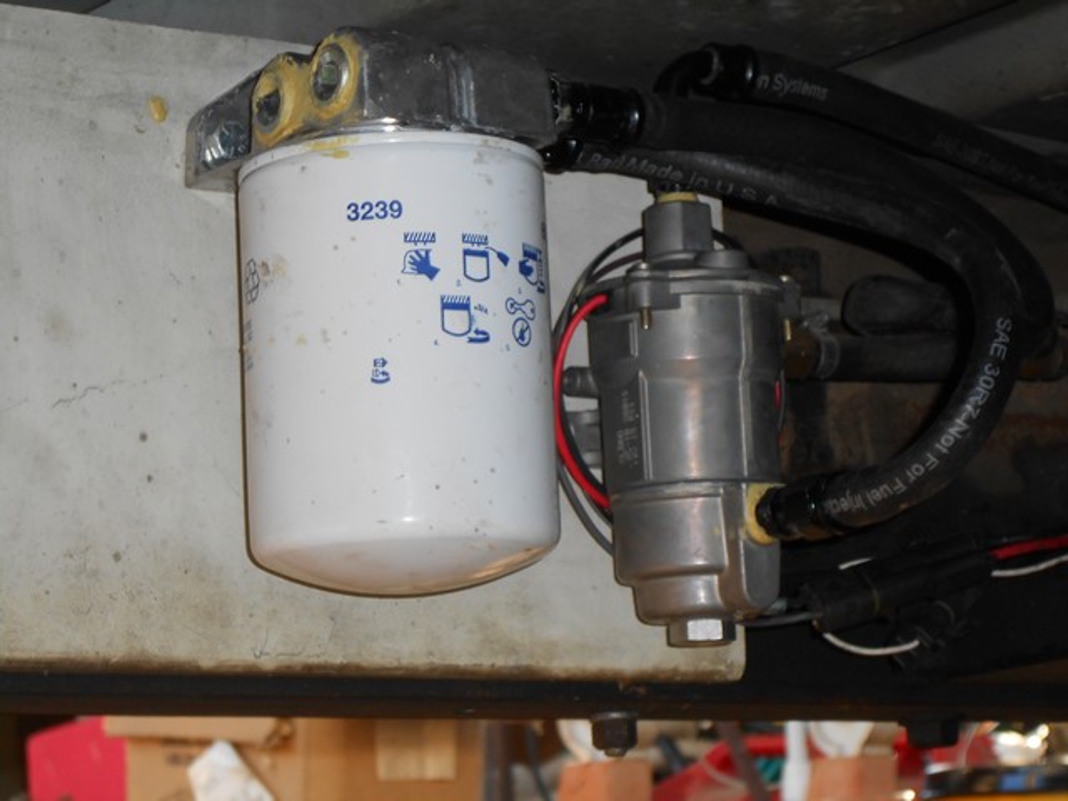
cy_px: 400
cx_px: 534
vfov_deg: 12.5
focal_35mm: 119
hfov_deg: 16.6
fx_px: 3671
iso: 200
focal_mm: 21.2
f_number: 5.5
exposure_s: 1/60
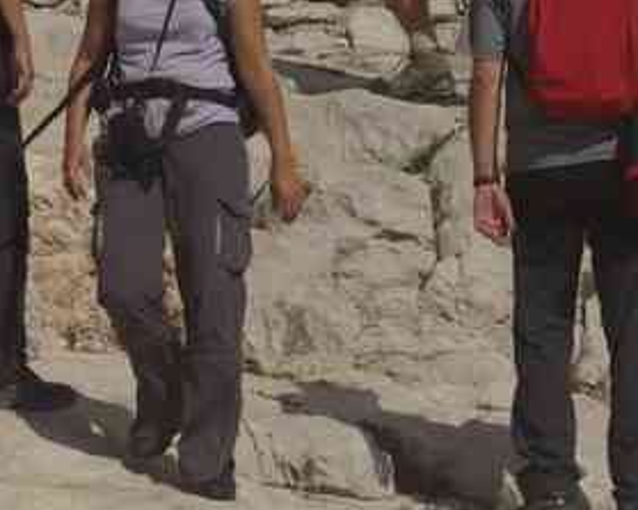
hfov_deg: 10.9
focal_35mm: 177
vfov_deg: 8.6
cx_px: 320
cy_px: -119
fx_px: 3335
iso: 100
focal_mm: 35
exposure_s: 1/500
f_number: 9.5
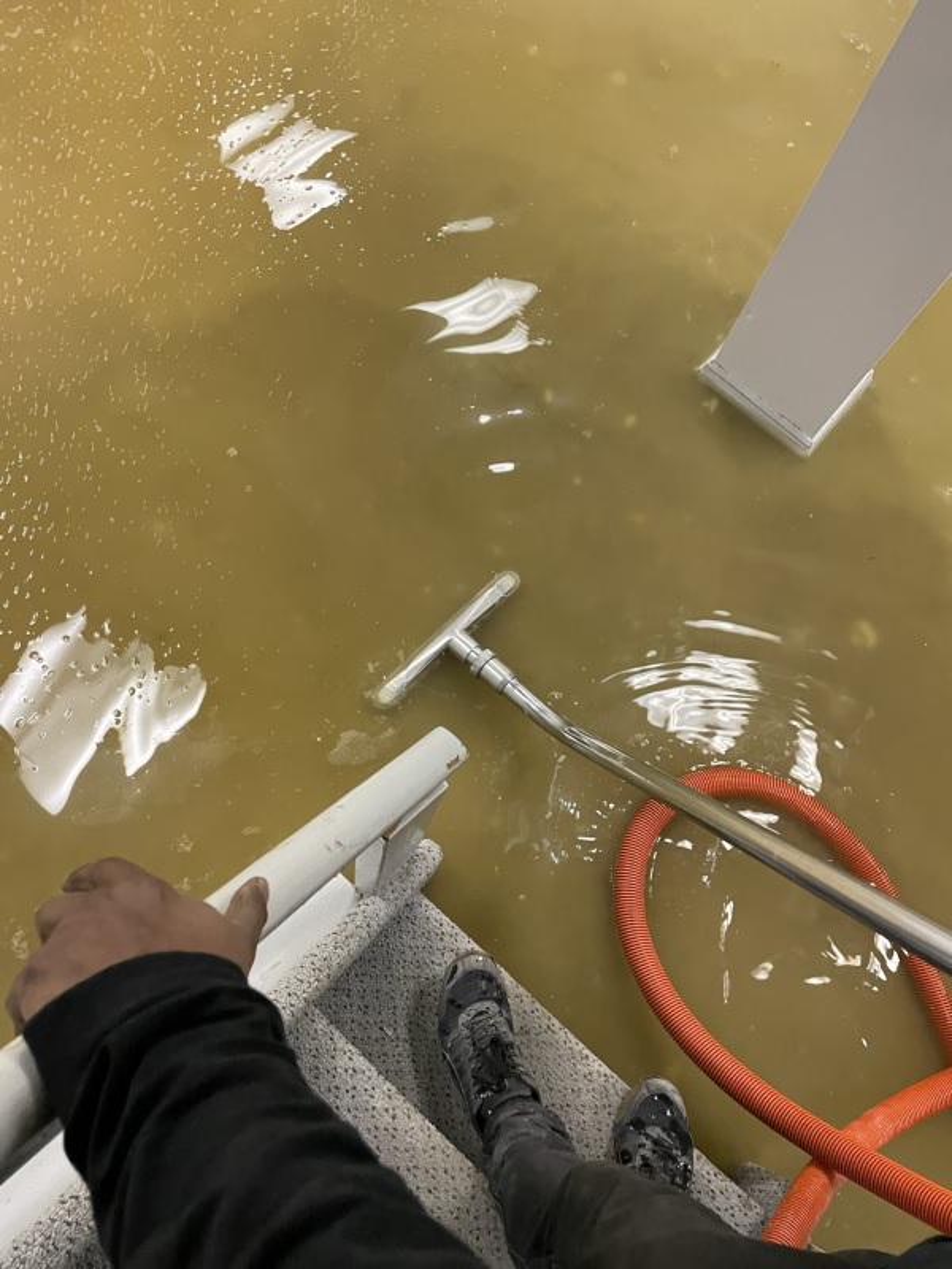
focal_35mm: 26
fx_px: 953
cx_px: 476
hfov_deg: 53.1
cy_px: 634
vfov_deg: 67.3
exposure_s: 1/60
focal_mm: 4.2
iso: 400
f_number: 1.6
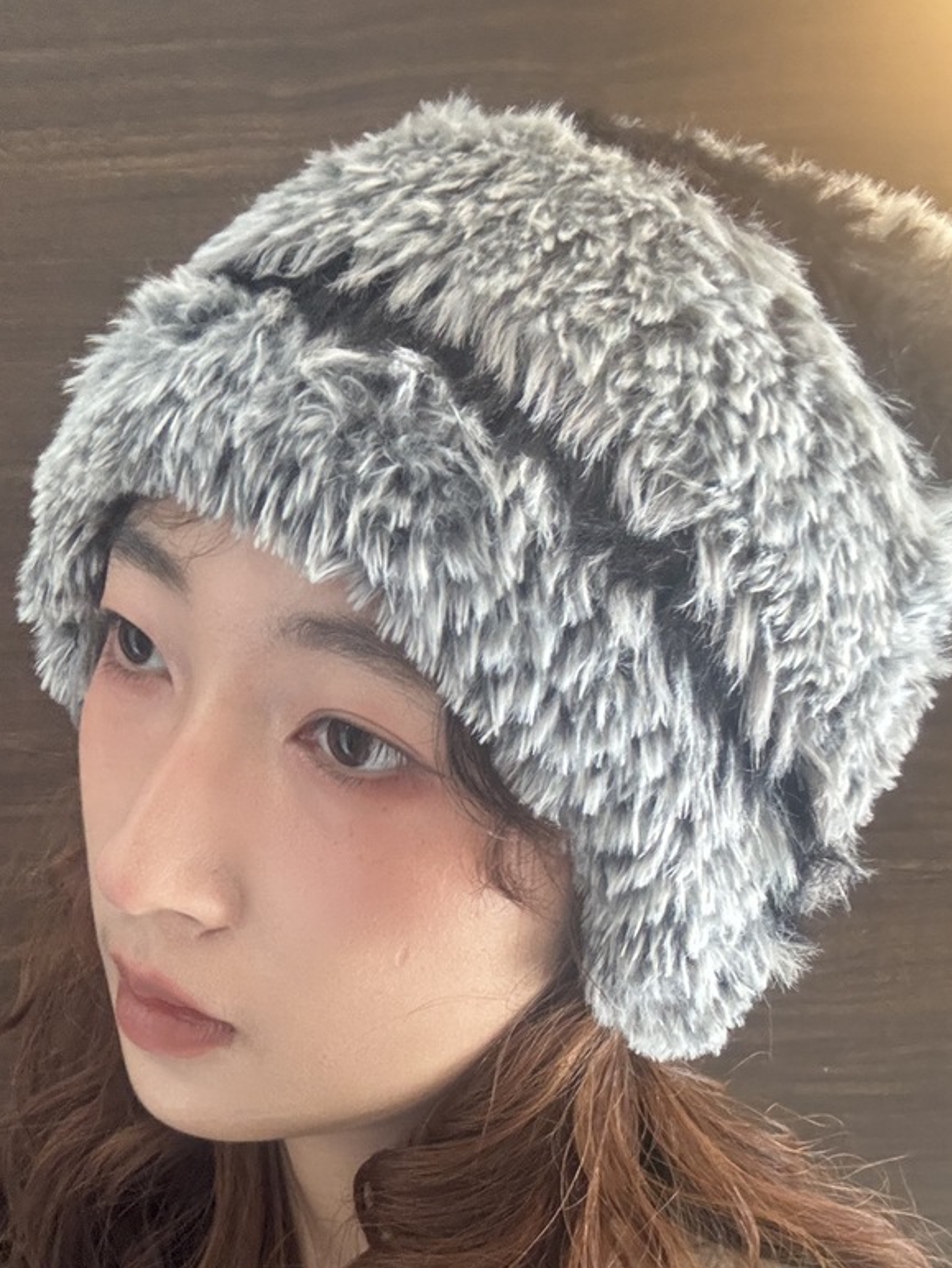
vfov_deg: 44.0
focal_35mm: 42
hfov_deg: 34.2
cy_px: 858
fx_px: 1539
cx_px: 360
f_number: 1.9
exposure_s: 1/33
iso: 320
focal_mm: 2.69
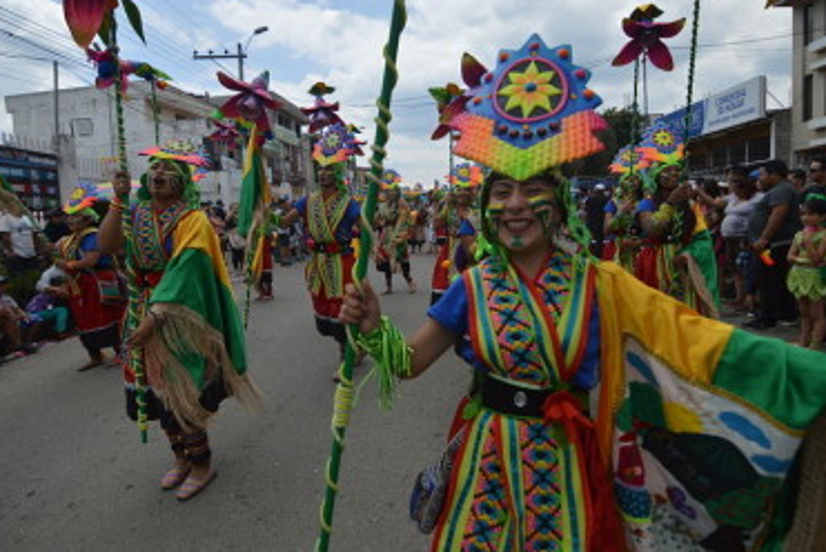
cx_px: 405
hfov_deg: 88.2
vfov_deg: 65.8
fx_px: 426
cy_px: 263
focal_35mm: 19
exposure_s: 1/2000
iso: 100
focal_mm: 11
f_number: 5.6
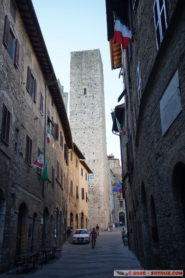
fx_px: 308
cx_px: 92
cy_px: 139
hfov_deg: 33.4
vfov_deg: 48.5
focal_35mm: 40
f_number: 4.5
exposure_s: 1/100
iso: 100
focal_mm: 40
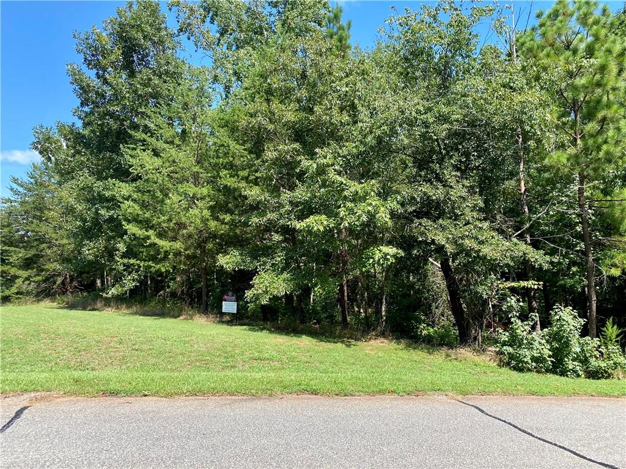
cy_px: 234
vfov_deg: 53.1
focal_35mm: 26
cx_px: 313
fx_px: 470
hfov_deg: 67.3
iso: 32
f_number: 1.8
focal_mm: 4.25
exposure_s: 1/1362
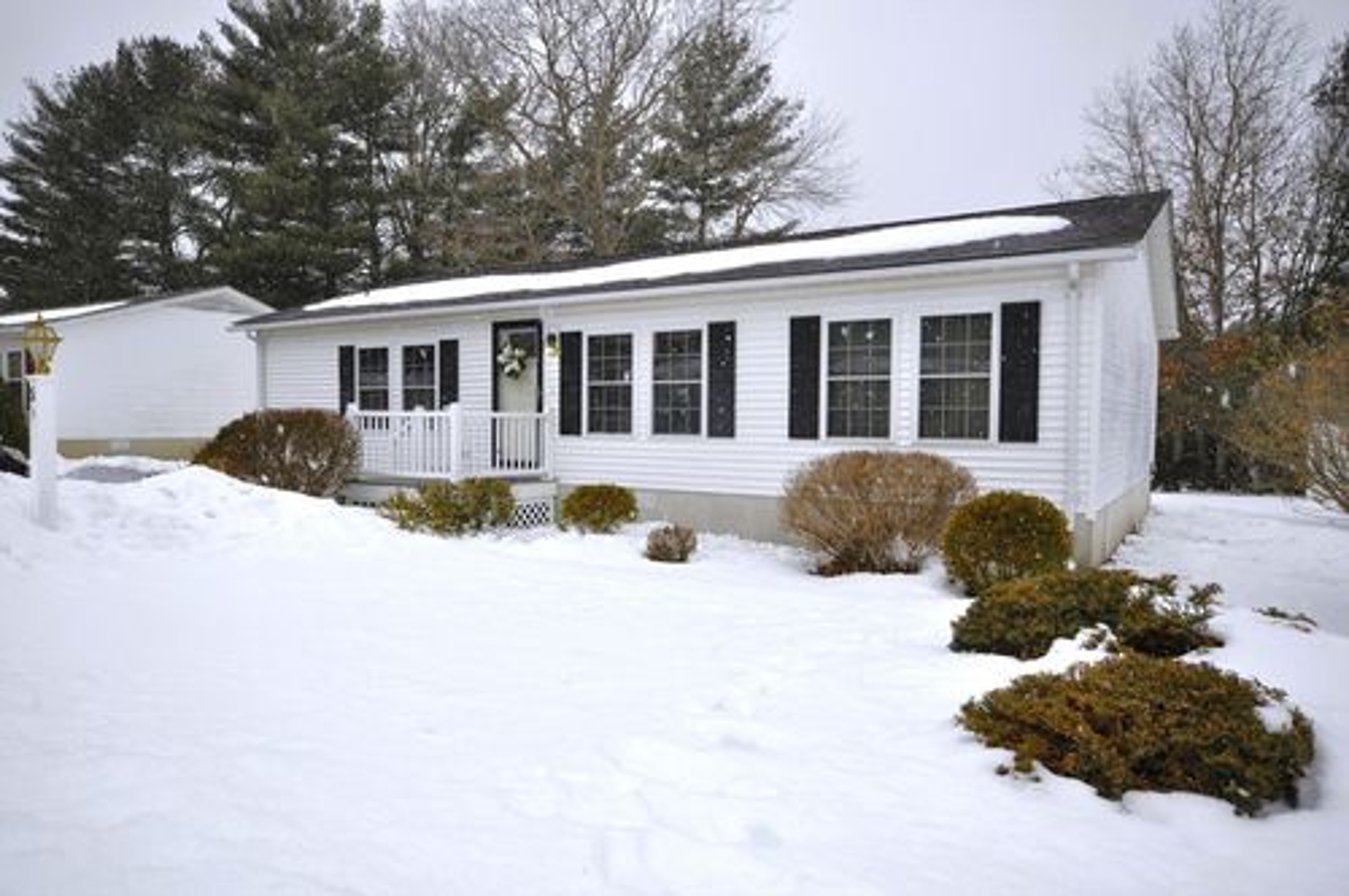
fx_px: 954
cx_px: 674
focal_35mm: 26
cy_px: 448
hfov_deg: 70.5
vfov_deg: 50.3
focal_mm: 17
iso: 200
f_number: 9
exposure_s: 1/320
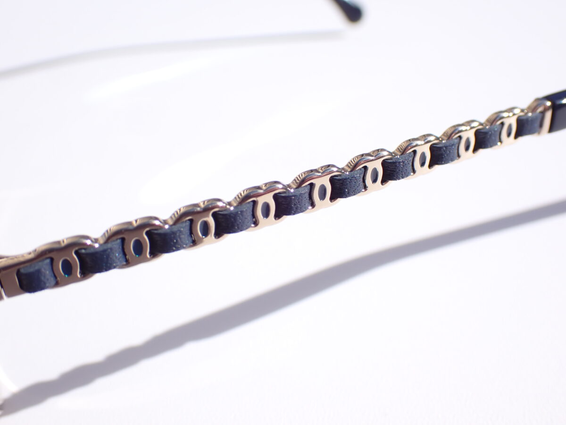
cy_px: 212
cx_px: 283
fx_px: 719
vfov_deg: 32.9
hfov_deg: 42.9
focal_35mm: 44
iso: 100
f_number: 4
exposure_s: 1/1000
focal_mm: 7.84
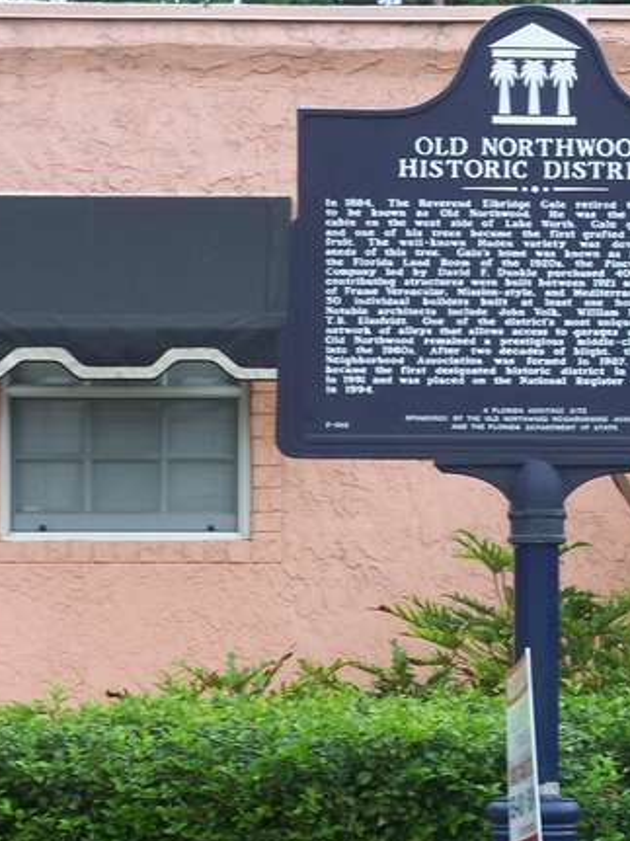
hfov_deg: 8.7
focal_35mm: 171
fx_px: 4152
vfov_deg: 11.5
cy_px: 605
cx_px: 499
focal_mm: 20.3
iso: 64
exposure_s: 1/200
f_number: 3.6
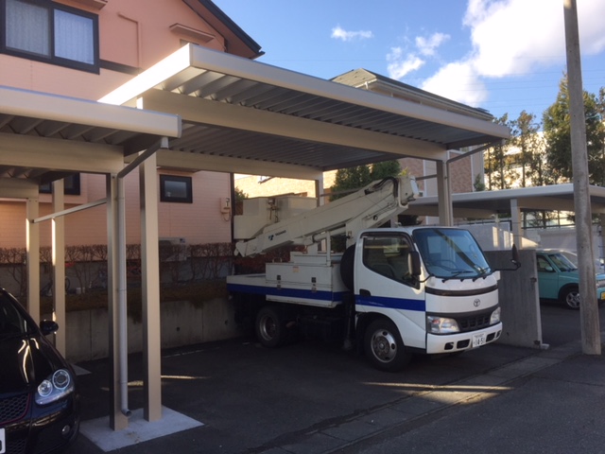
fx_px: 507
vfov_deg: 48.2
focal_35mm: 29
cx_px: 302
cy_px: 227
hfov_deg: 61.7
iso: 32
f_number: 2.2
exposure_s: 1/608
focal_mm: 4.15
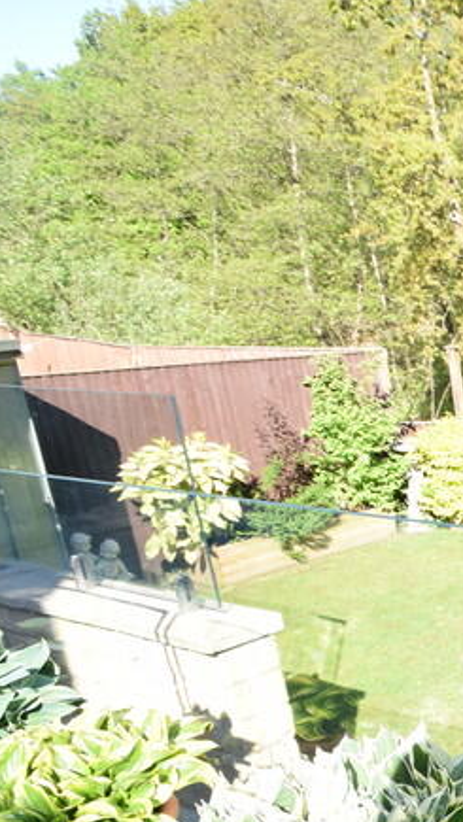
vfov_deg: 52.9
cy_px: 553
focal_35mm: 37
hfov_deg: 21.1
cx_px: 841
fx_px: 807
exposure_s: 1/250
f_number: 8
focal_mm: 10
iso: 400
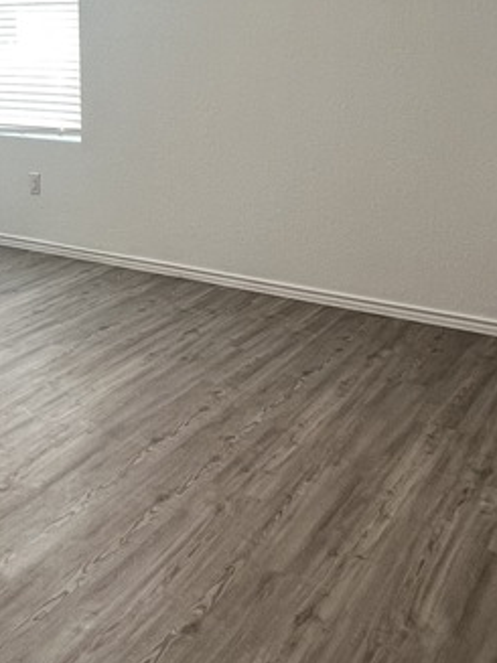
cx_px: 103
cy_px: 39
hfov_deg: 32.7
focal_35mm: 43
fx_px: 824
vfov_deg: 39.9
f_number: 1.8
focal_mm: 1.57
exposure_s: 1/60
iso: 125
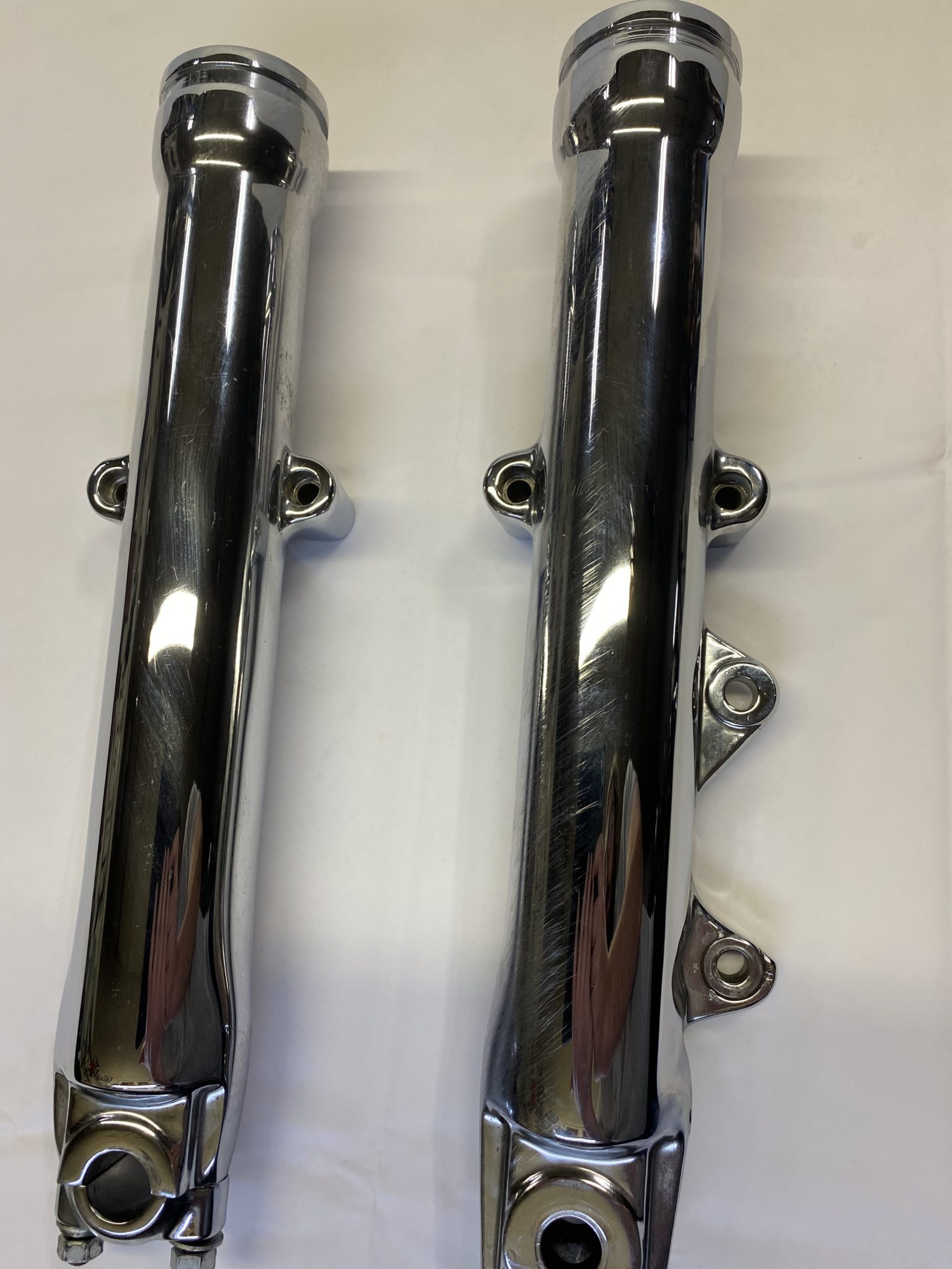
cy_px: 634
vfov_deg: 67.3
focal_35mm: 26
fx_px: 953
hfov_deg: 53.1
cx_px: 476
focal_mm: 4.25
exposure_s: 1/120
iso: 100
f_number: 1.8
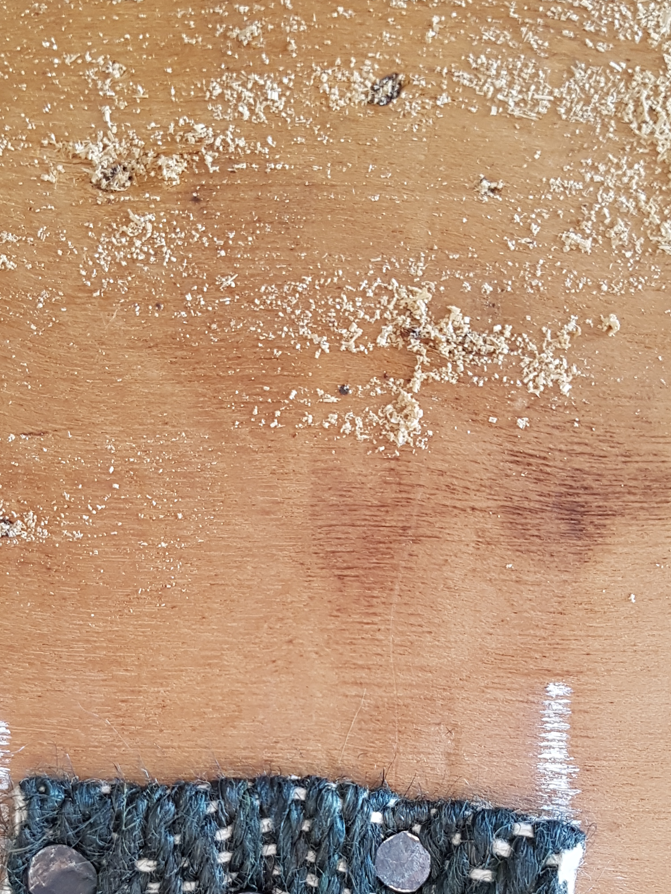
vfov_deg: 35.8
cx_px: 320
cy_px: 699
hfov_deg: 28.0
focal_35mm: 52
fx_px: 1344
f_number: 1.7
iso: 100
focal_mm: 4.2
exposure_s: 1/100
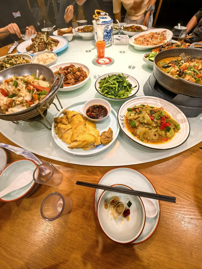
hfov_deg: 89.9
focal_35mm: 13
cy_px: 134
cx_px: 101
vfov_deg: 106.2
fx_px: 101
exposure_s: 1/50
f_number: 2.2
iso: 250
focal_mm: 1.95
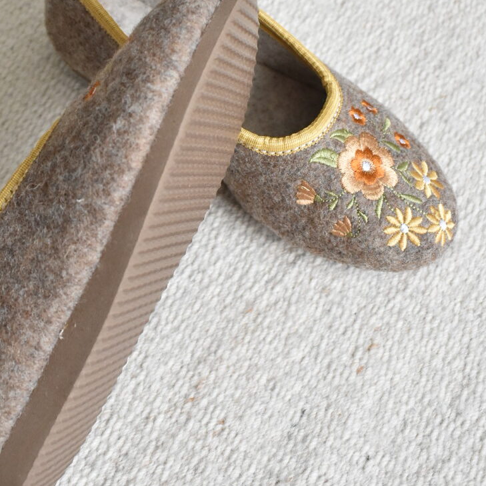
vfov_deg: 33.3
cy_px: 190
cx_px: 168
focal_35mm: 51
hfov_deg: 33.1
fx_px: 810
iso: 1600
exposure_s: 1/80
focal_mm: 18
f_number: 4.5
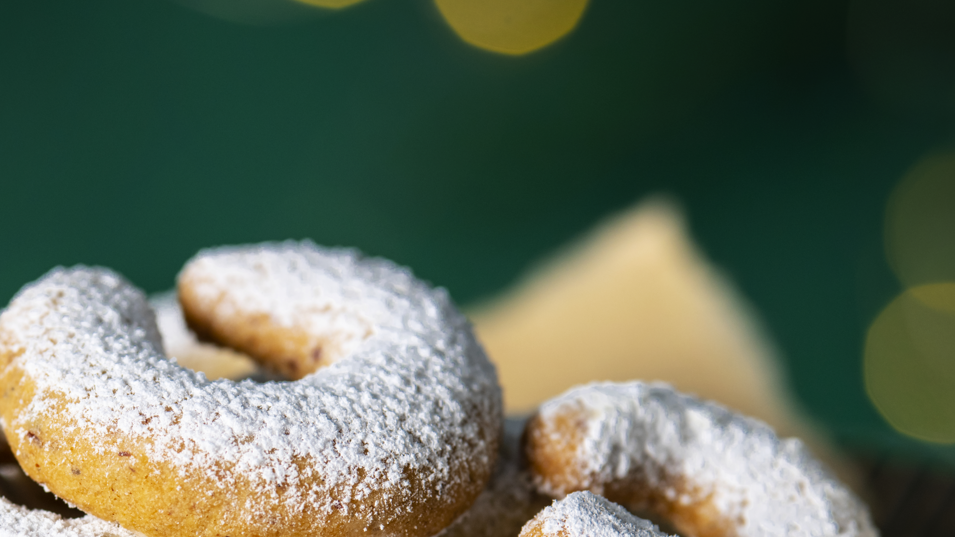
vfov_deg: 3.7
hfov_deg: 6.6
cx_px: 141
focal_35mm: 328
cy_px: 547
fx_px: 8306
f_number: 3.5
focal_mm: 135
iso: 160
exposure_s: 1/50
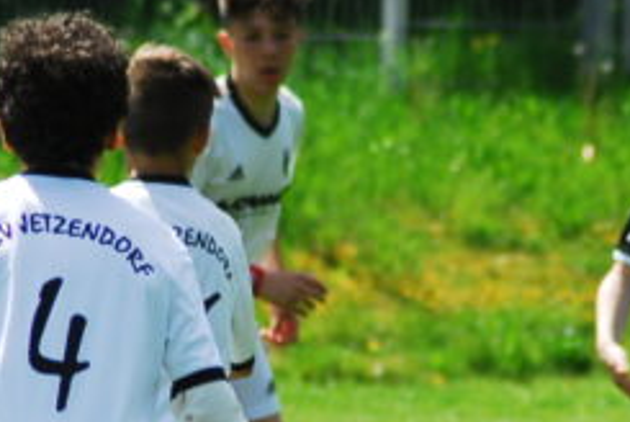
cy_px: 262
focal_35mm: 871
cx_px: 316
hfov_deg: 2.4
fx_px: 15253
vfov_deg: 1.6
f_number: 5.6
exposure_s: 1/500
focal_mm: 185
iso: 200
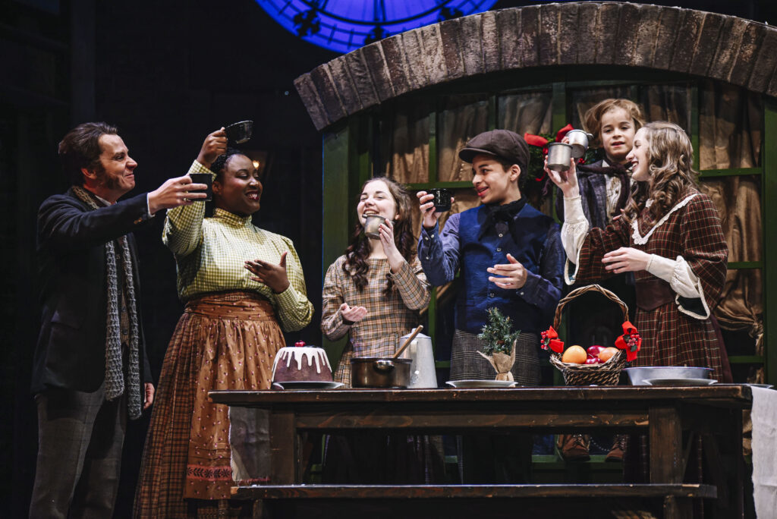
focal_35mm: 140
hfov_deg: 14.6
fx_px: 3023
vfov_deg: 9.8
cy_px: 260
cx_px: 388
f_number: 3.2
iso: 2000
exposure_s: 1/500
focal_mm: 140
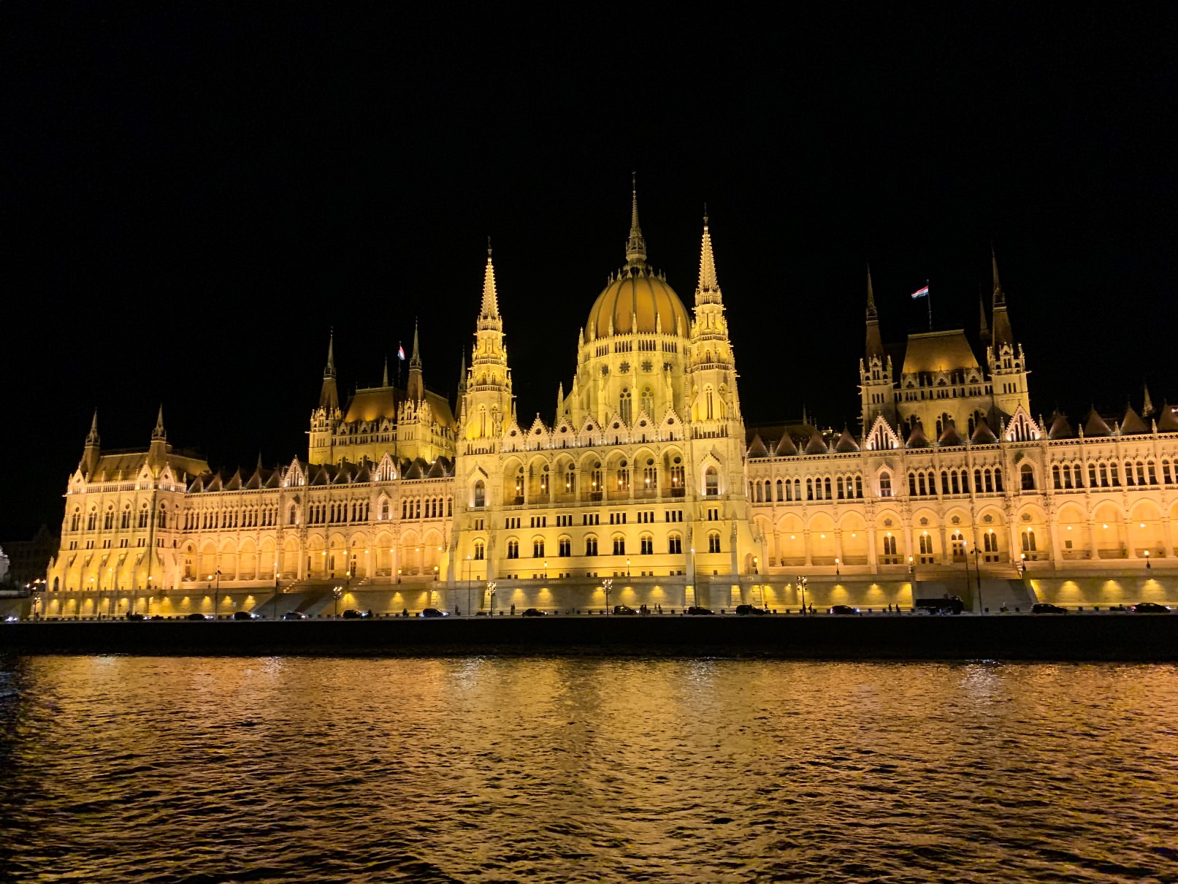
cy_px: 442
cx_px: 589
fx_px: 885
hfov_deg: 67.3
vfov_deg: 53.1
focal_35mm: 26
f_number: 1.8
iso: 400
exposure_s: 1/33
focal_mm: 4.25
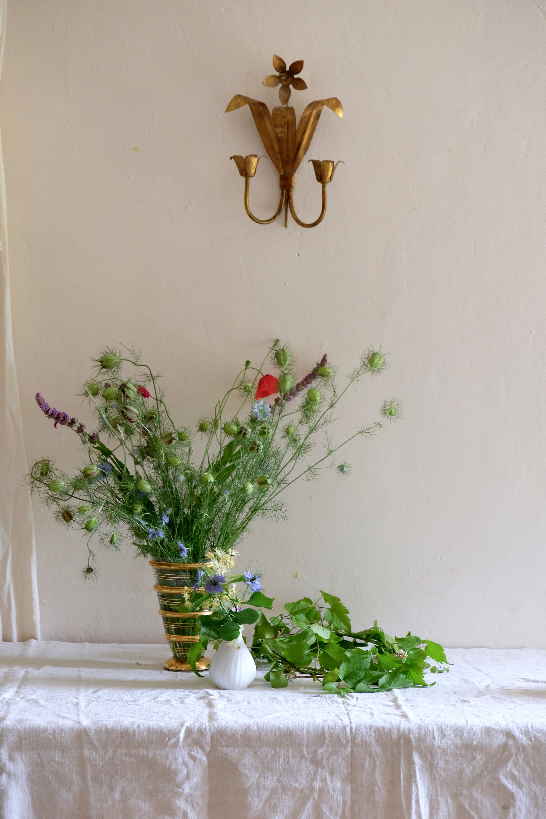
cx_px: 273
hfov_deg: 16.5
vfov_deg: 24.5
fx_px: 1888
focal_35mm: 83
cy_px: 410
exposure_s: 1/40
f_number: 4
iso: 800
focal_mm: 55
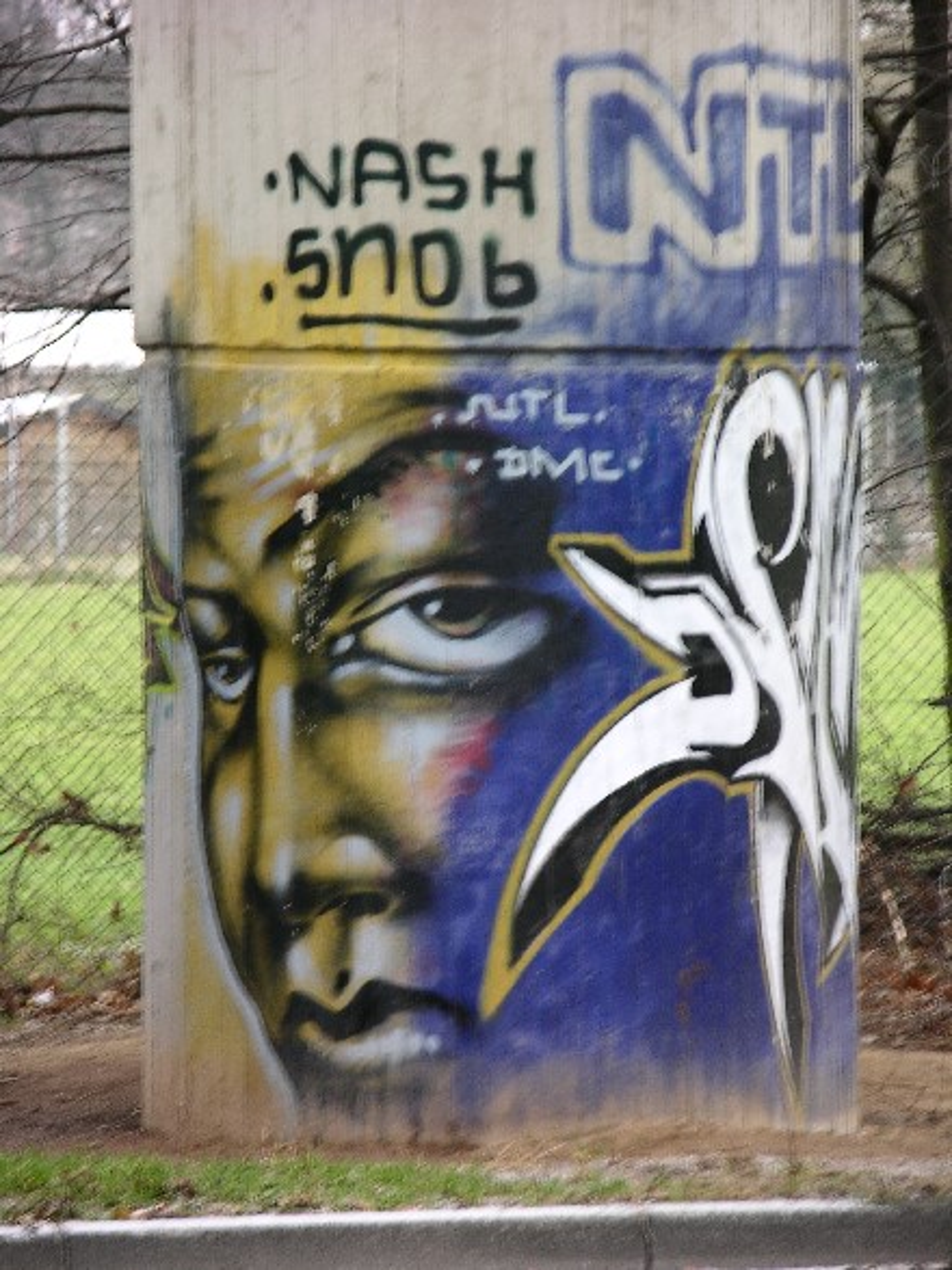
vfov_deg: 9.0
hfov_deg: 6.8
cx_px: 476
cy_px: 635
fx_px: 8070
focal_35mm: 220
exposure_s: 1/8.9
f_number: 4.1
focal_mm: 56.7
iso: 50
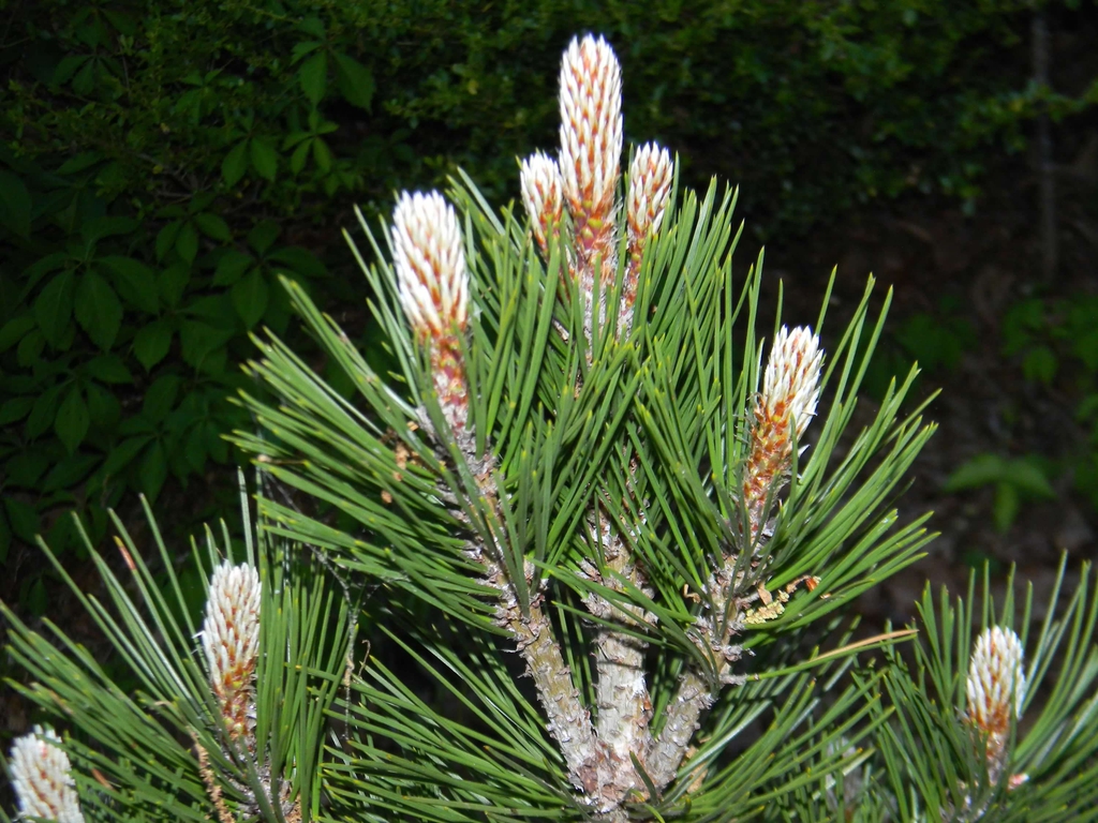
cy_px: 412
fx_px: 1332
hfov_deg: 44.8
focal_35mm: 42
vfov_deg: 34.3
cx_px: 549
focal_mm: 10.1
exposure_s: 1/30
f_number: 8.2
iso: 200
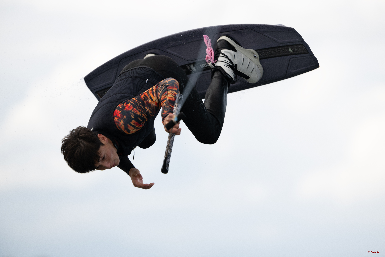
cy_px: 128
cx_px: 192
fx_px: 4277
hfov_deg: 5.2
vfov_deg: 3.4
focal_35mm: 400
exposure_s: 1/1600
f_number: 4.5
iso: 320
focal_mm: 400
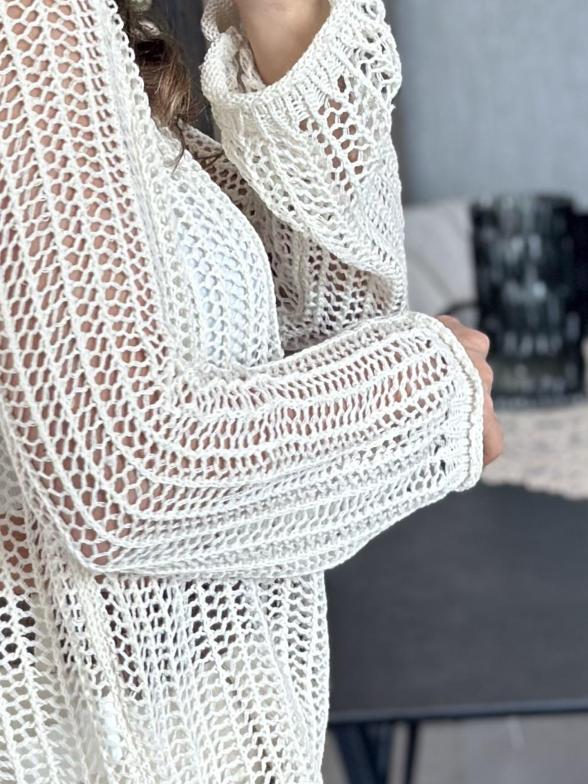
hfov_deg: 10.7
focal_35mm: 138
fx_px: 3125
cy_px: 285
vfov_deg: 14.3
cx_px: 47
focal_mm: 6.86
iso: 100
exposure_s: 1/171
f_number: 1.78
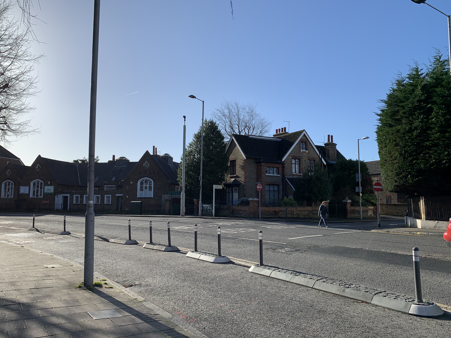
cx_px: 217
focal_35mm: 27
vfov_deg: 51.3
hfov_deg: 65.3
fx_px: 352
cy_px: 172
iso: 25
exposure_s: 1/2994
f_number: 1.8
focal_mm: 4.25
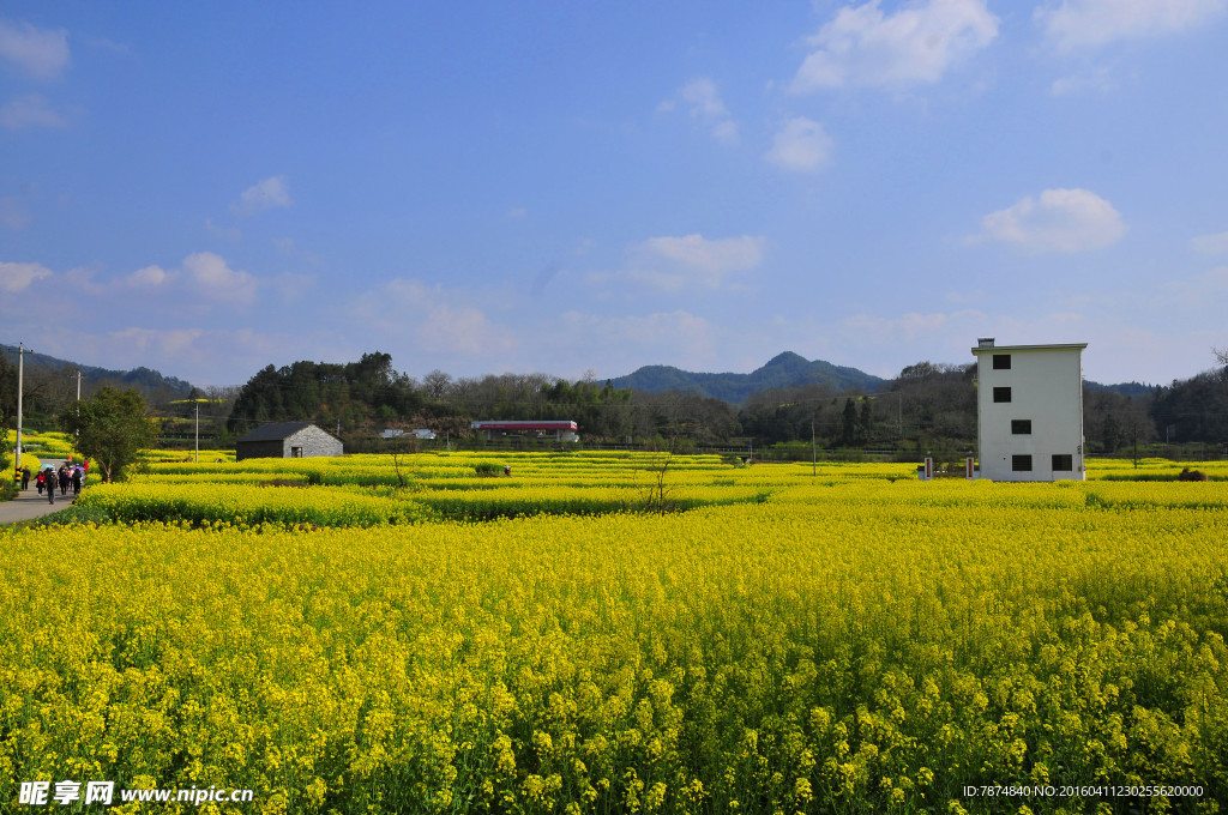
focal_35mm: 33
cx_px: 614
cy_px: 408
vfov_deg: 39.9
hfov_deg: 57.3
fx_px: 1124
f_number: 11
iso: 200
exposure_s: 1/500
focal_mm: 22
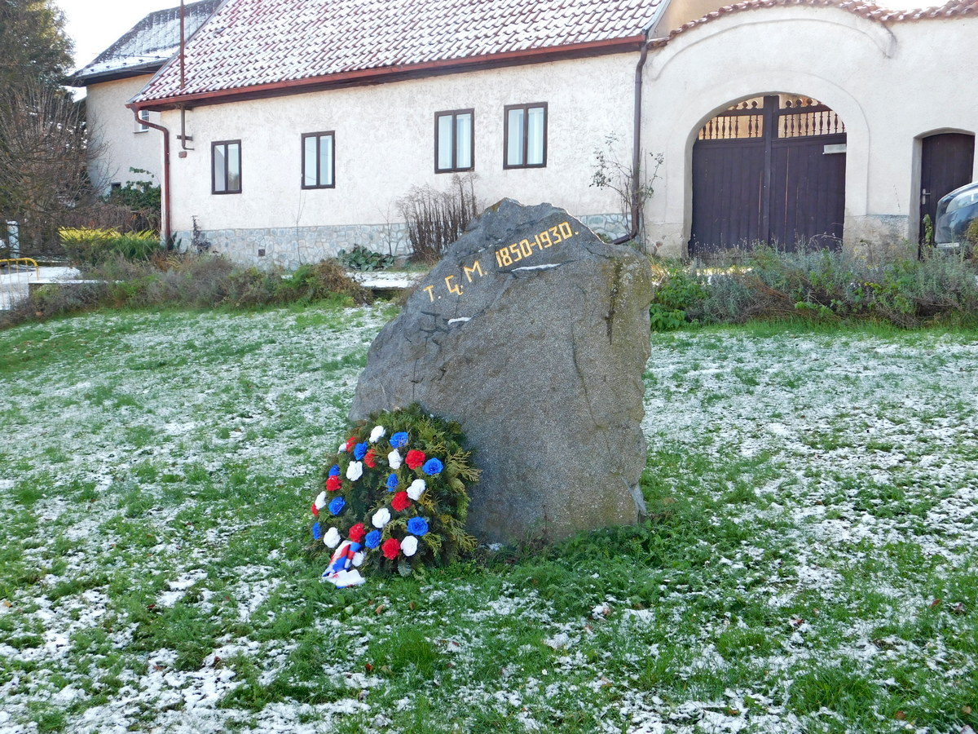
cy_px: 367
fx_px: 1130
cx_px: 489
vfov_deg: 36.0
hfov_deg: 46.8
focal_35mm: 40
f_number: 3.6
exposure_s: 1/125
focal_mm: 7.1
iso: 125
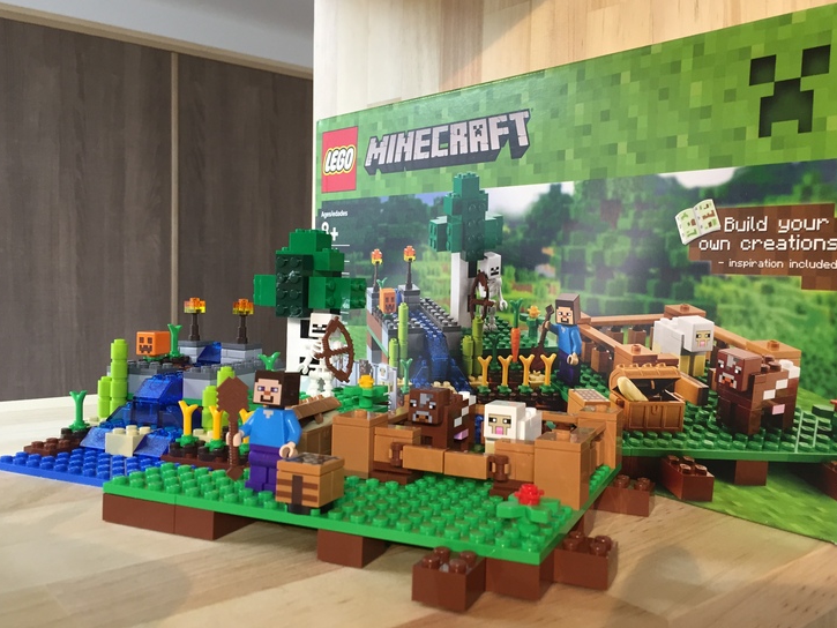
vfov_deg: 44.2
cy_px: 309
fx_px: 774
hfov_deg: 56.8
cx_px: 446
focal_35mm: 32
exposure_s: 1/30
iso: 100
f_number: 2.2
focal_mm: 4.15
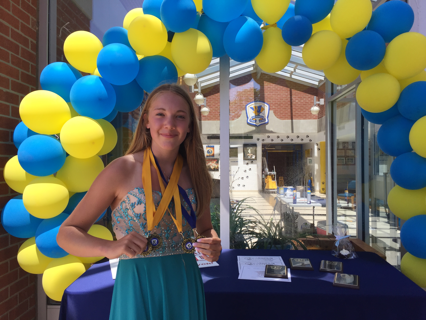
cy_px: 160
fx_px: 357
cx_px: 213
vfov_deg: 48.2
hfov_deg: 61.7
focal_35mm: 29
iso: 32
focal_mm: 4.15
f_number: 2.2
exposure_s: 1/599
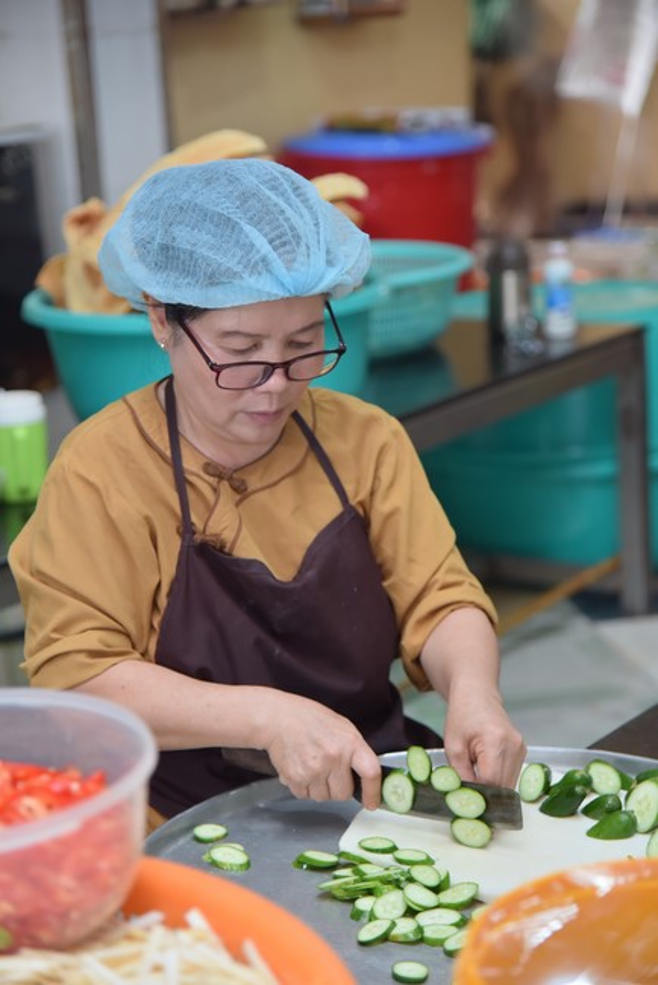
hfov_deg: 16.1
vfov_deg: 23.9
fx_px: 2328
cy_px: 492
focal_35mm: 85
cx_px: 329
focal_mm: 85
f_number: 4
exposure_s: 1/125
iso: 1000
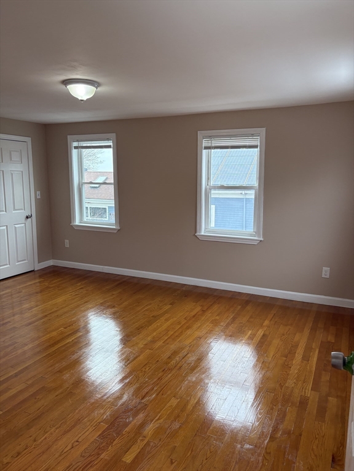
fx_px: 355
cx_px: 177
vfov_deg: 67.3
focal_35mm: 26
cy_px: 236
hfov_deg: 53.1
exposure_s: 1/241
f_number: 1.6
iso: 100
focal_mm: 5.96
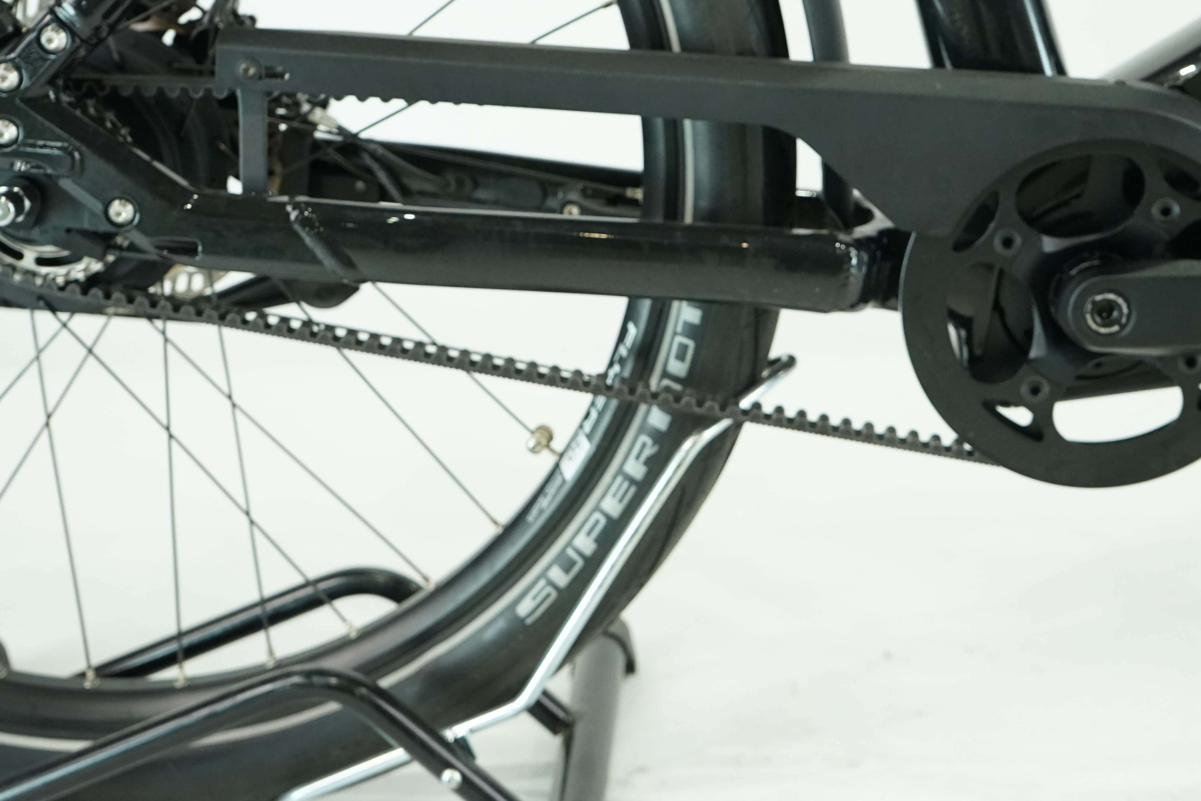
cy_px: 237
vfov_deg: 24.4
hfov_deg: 36.1
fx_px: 1835
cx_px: 720
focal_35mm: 55
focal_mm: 38
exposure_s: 1/200
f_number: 5.6
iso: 2500
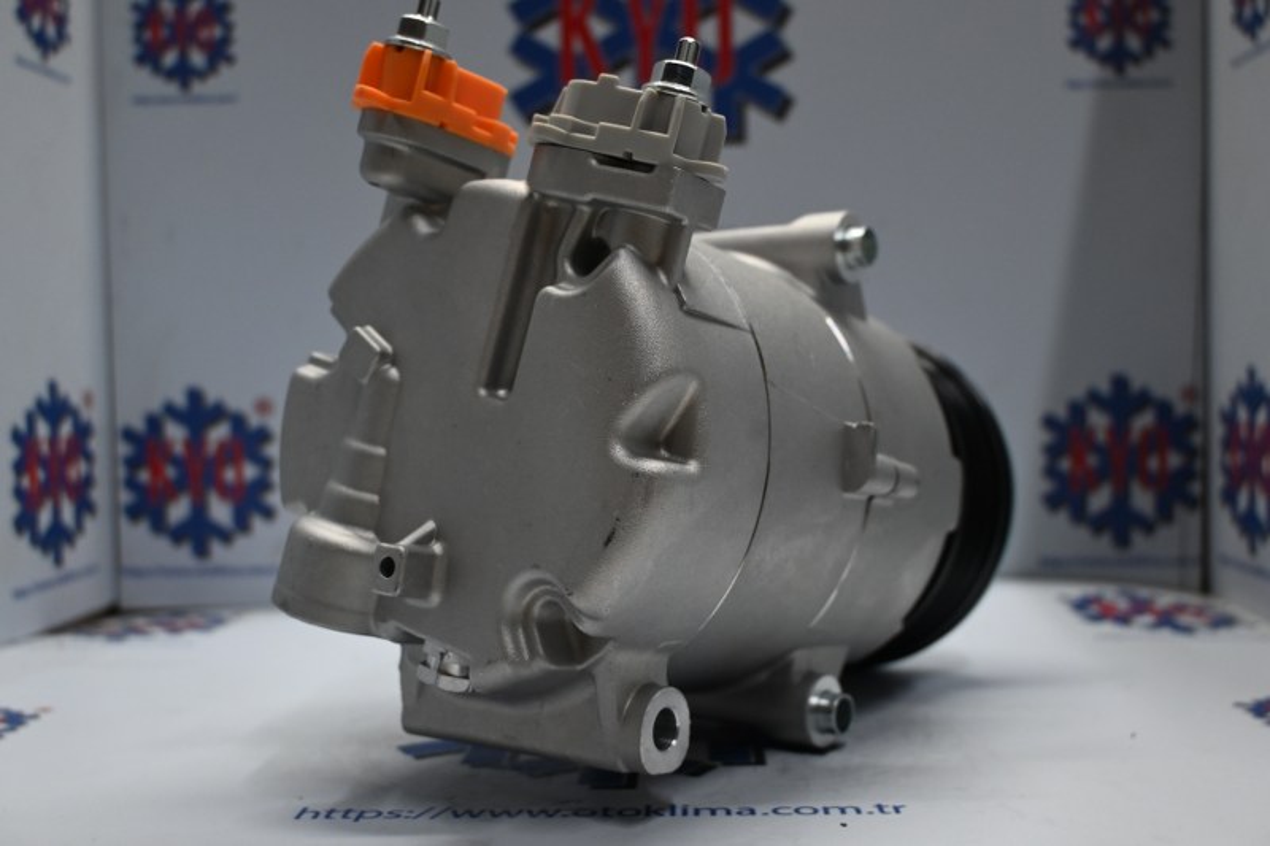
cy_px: 423
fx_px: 1323
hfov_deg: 51.3
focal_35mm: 38
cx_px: 635
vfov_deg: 35.5
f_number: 4.2
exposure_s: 1/125
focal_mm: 25
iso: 800
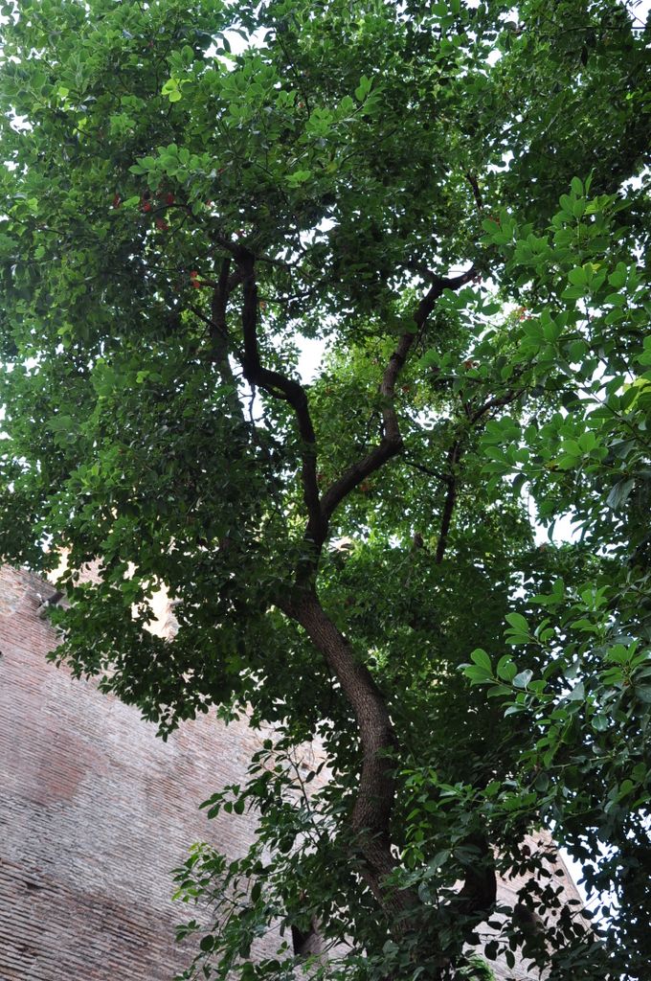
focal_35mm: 42
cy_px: 490
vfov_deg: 46.5
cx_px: 326
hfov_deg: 31.8
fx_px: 1142
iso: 400
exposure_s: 1/50
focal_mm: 28
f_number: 8
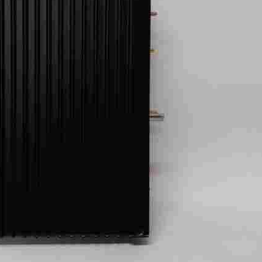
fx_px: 334
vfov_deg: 42.6
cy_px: 103
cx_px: 59
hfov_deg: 41.3
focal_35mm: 39
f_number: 2
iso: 238
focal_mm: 3.79
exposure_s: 1/33
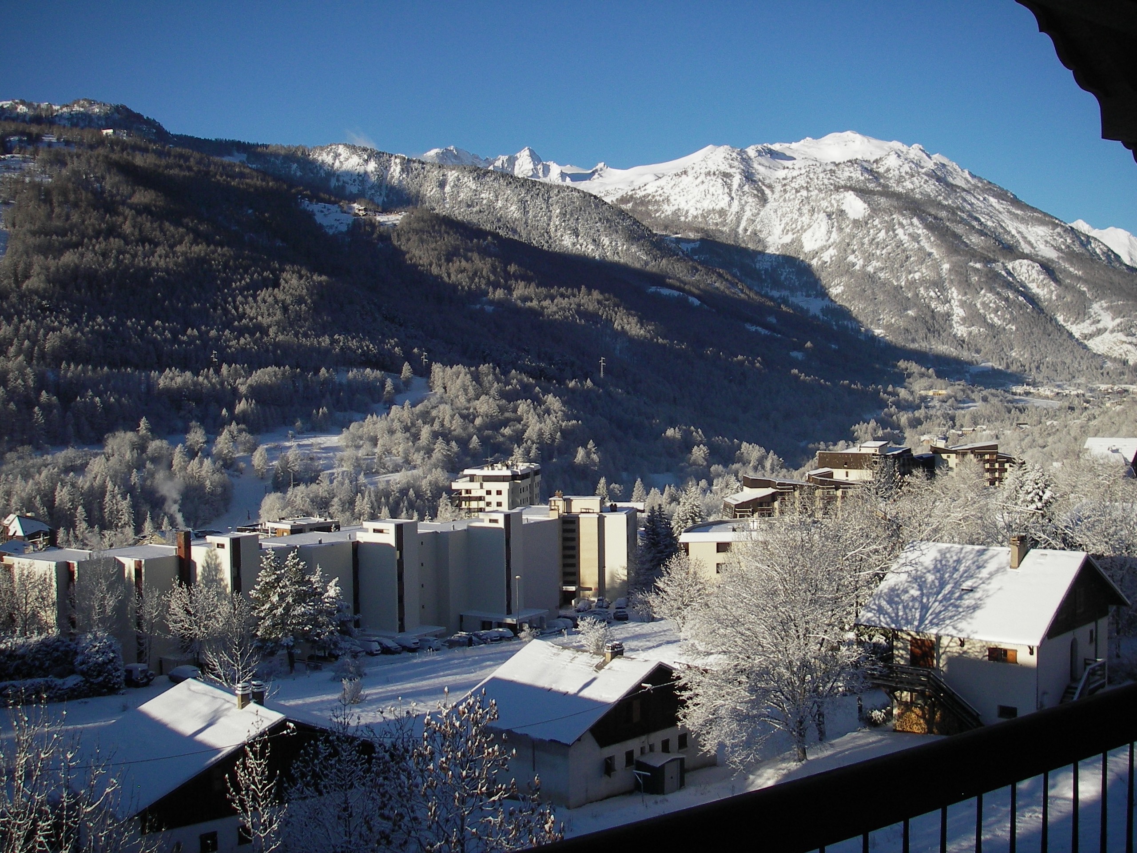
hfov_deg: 49.0
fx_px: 1248
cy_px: 426
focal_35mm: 38
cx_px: 568
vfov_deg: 37.7
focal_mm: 6.3
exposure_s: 1/800
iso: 50
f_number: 3.3
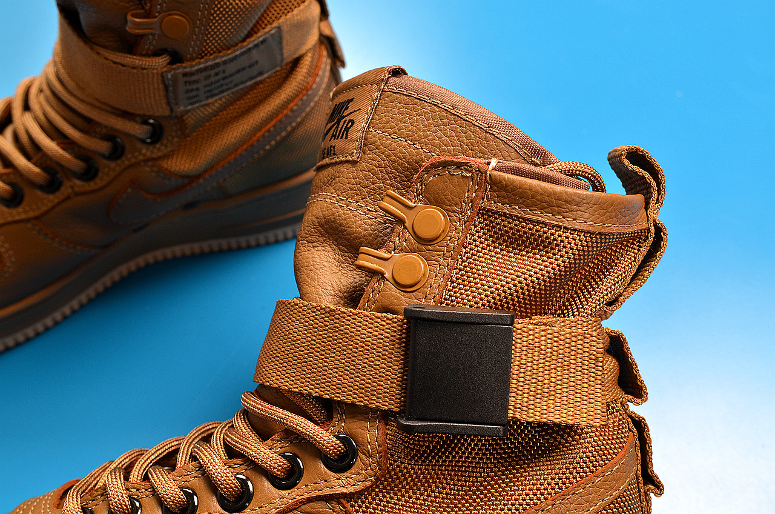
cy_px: 257
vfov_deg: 34.1
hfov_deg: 49.6
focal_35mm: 39
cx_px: 388
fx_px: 838
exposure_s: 1/100
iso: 250
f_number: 6.3
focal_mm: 26
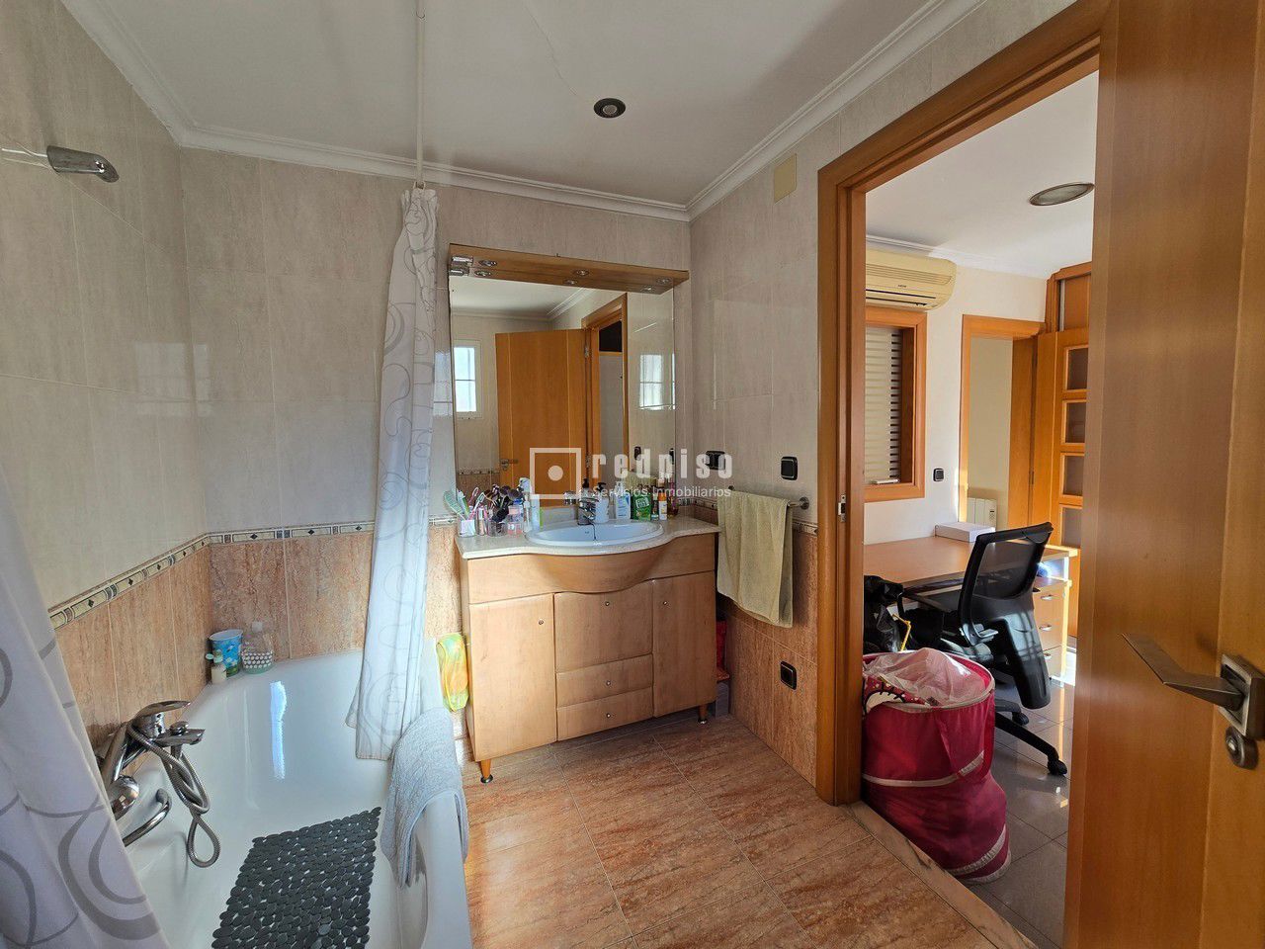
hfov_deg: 106.2
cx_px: 632
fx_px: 475
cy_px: 474
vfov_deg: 89.9
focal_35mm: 13
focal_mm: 2.2
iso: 50
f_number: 2.2
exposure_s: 1/121
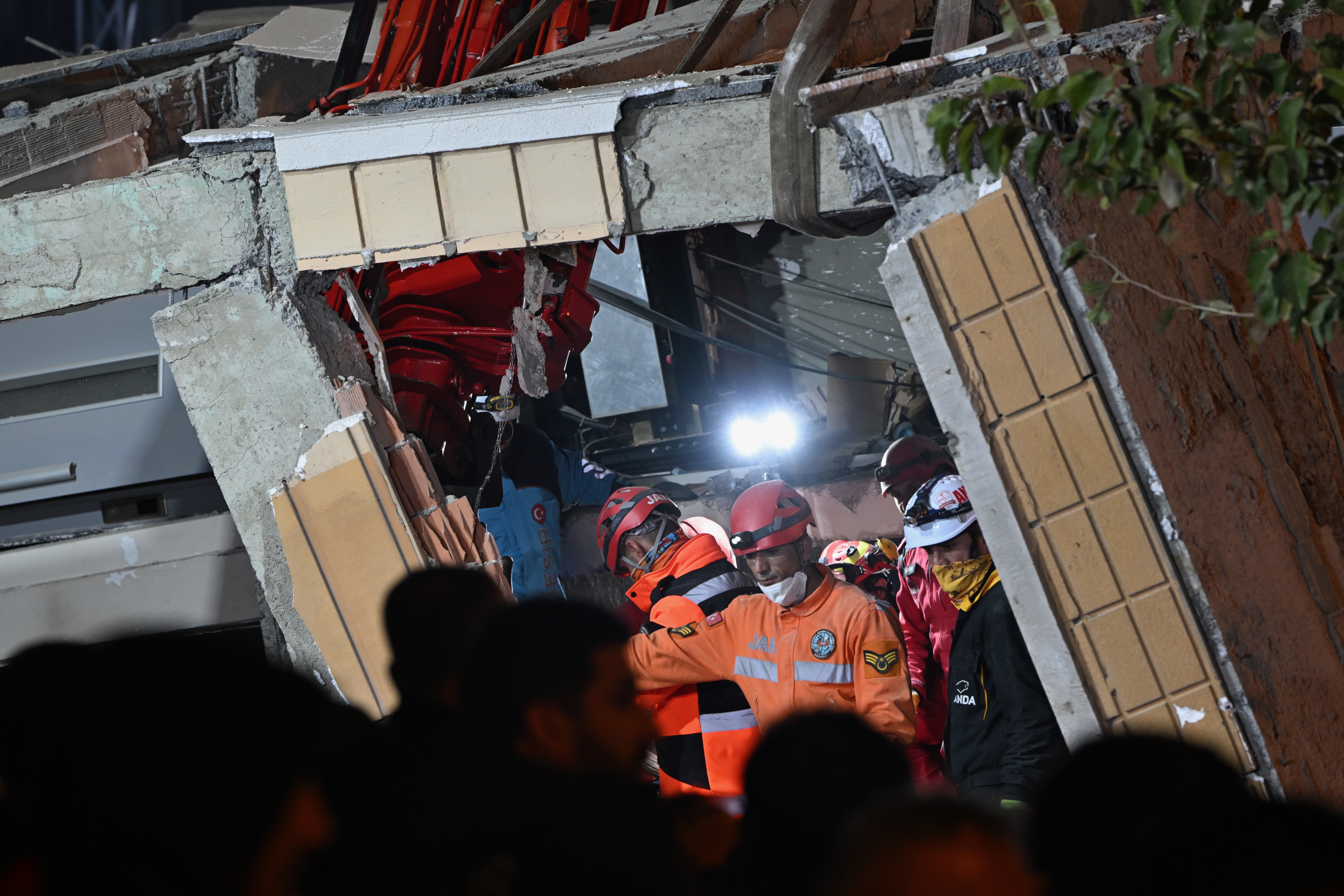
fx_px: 7466
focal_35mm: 200
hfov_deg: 10.3
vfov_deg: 6.9
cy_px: 448
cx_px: 672
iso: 1250
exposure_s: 1/100
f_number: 5.6
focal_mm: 200
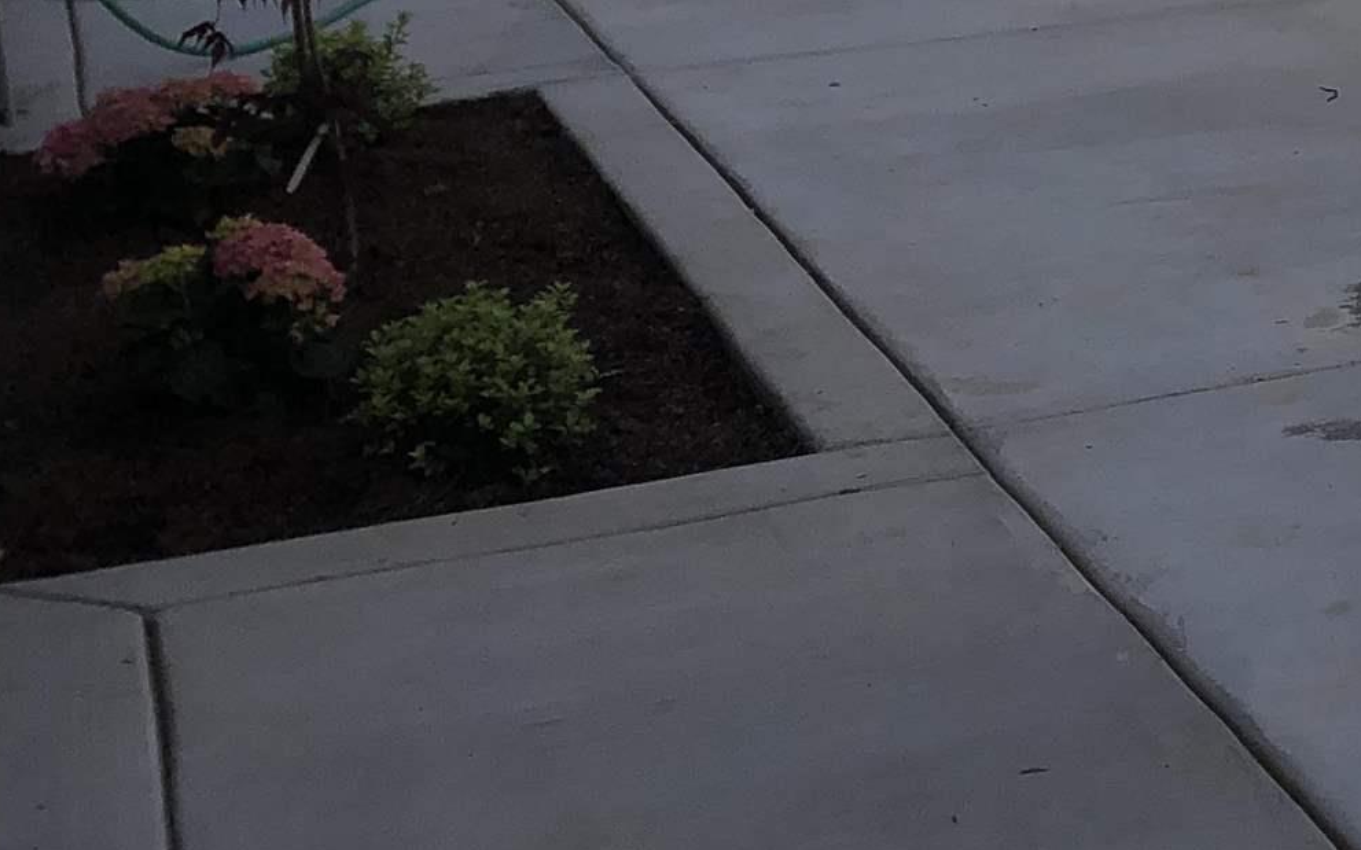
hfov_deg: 20.1
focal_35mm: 92
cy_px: -331
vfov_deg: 13.6
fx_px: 3412
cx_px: 1897
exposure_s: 1/1675
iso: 20
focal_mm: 3.99
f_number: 1.8
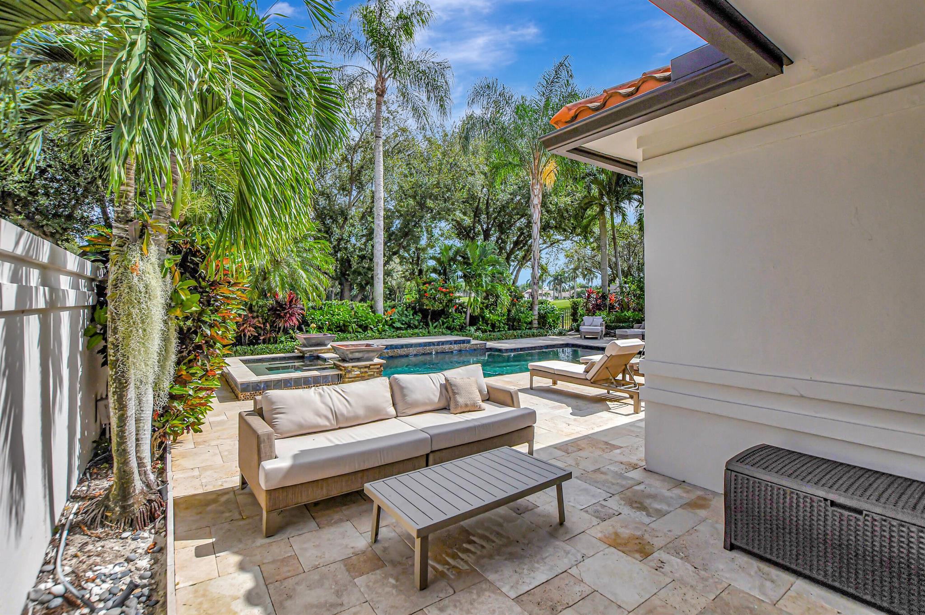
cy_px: 308
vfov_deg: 77.2
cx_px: 462
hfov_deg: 100.4
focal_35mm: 15
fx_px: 385
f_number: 8
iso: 1000
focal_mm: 10
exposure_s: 1/4000
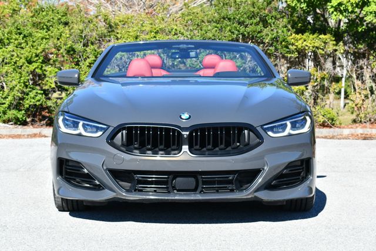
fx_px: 1004
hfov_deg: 21.2
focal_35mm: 96
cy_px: 126
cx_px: 188
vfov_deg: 14.3
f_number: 8
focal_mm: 48
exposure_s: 1/250
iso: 160
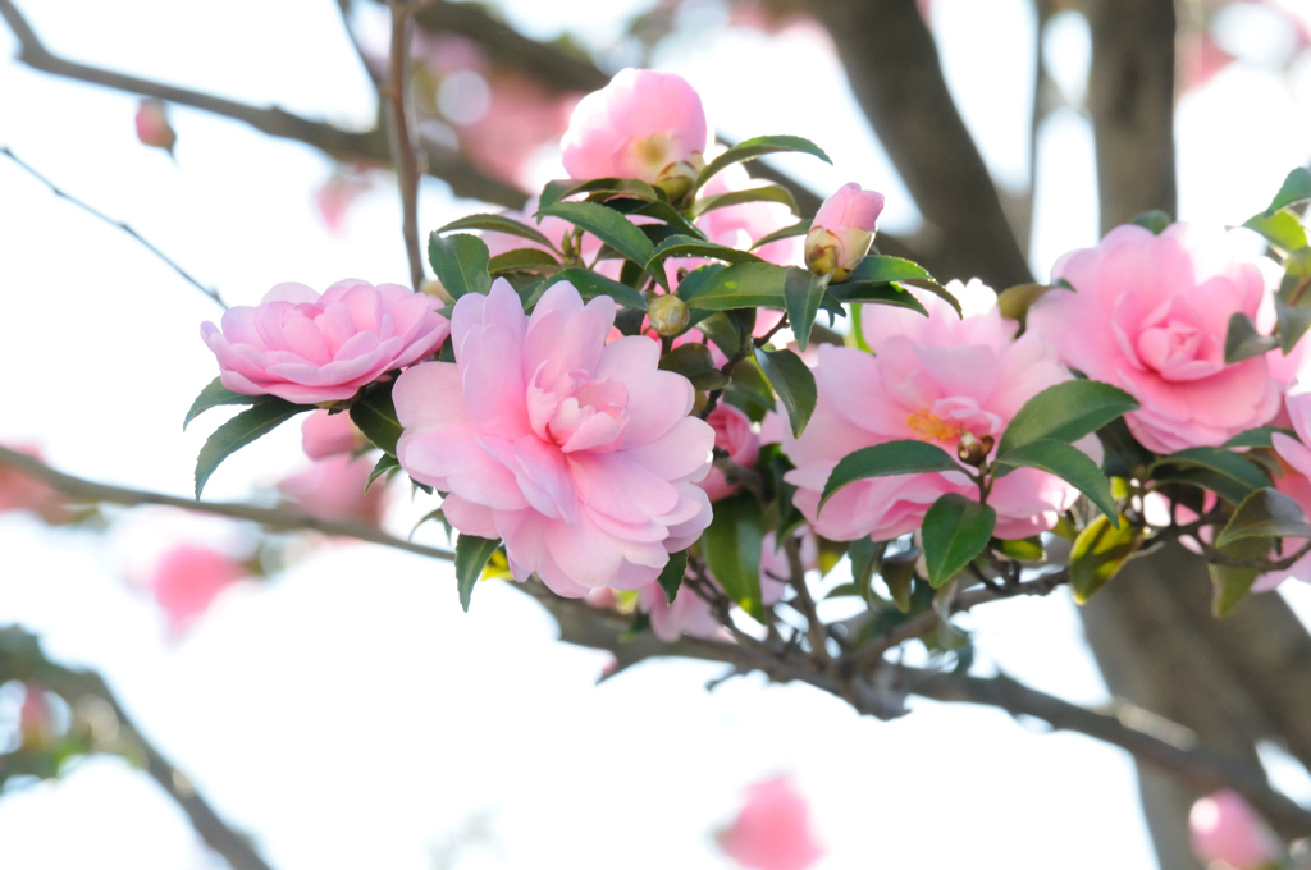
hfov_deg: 8.1
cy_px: 435
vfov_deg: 5.4
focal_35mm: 255
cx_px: 656
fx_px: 9274
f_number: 8
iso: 800
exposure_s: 1/320
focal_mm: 170
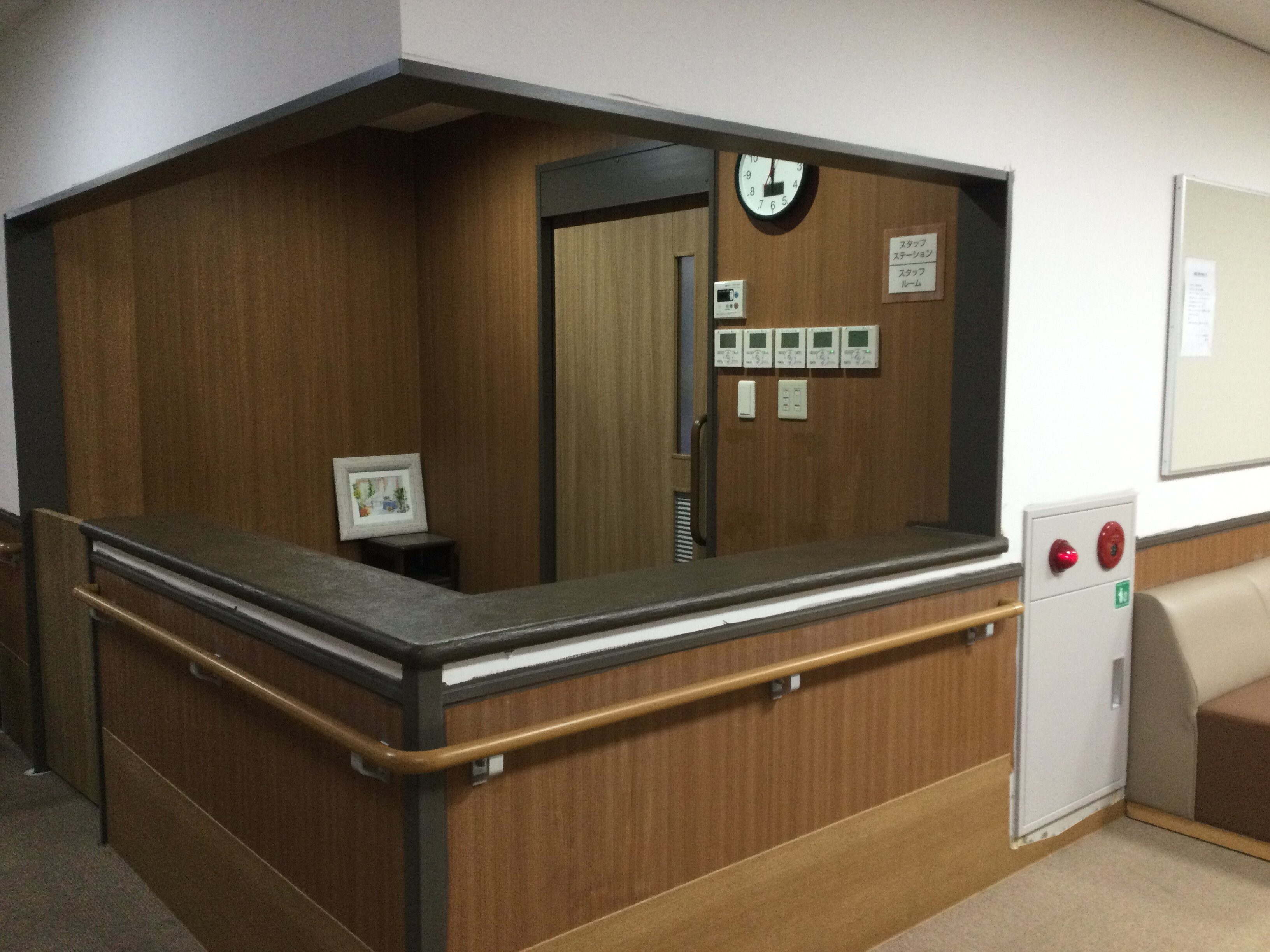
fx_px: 1137
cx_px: 635
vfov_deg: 45.4
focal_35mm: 31
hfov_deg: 58.4
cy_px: 476
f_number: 2.4
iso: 125
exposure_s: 1/30
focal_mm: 3.3
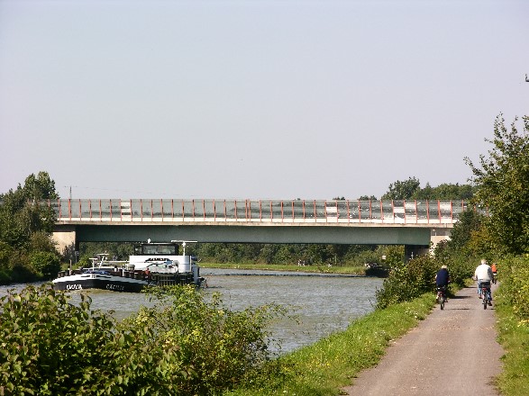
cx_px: 264
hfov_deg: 9.4
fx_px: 3209
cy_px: 198
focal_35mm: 210
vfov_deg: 7.1
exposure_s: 1/177
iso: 50
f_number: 6.4
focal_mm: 52.4
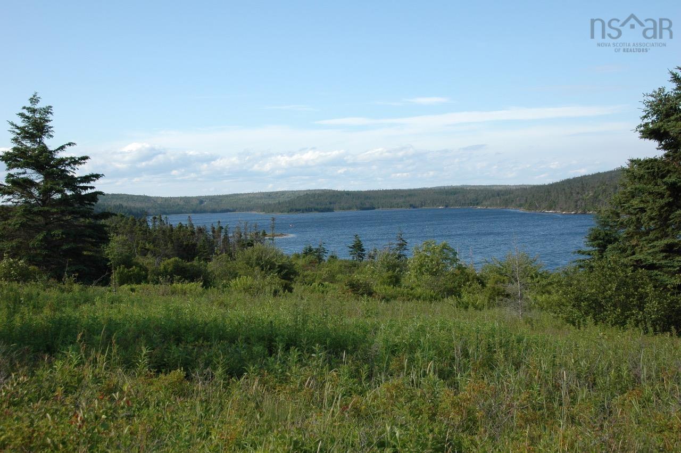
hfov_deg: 37.9
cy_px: 226
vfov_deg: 25.7
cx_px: 340
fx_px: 992
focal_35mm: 52
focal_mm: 35
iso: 200
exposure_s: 1/320
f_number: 9
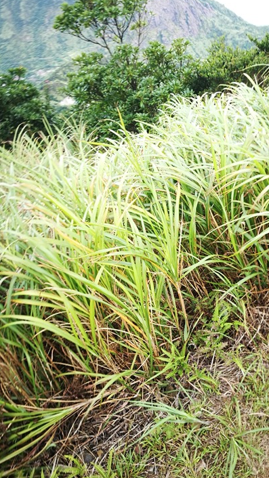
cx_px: 181
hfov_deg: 38.5
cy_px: 236
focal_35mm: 30
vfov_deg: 64.3
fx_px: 381
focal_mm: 4.5
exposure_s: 1/120
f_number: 2.2
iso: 64
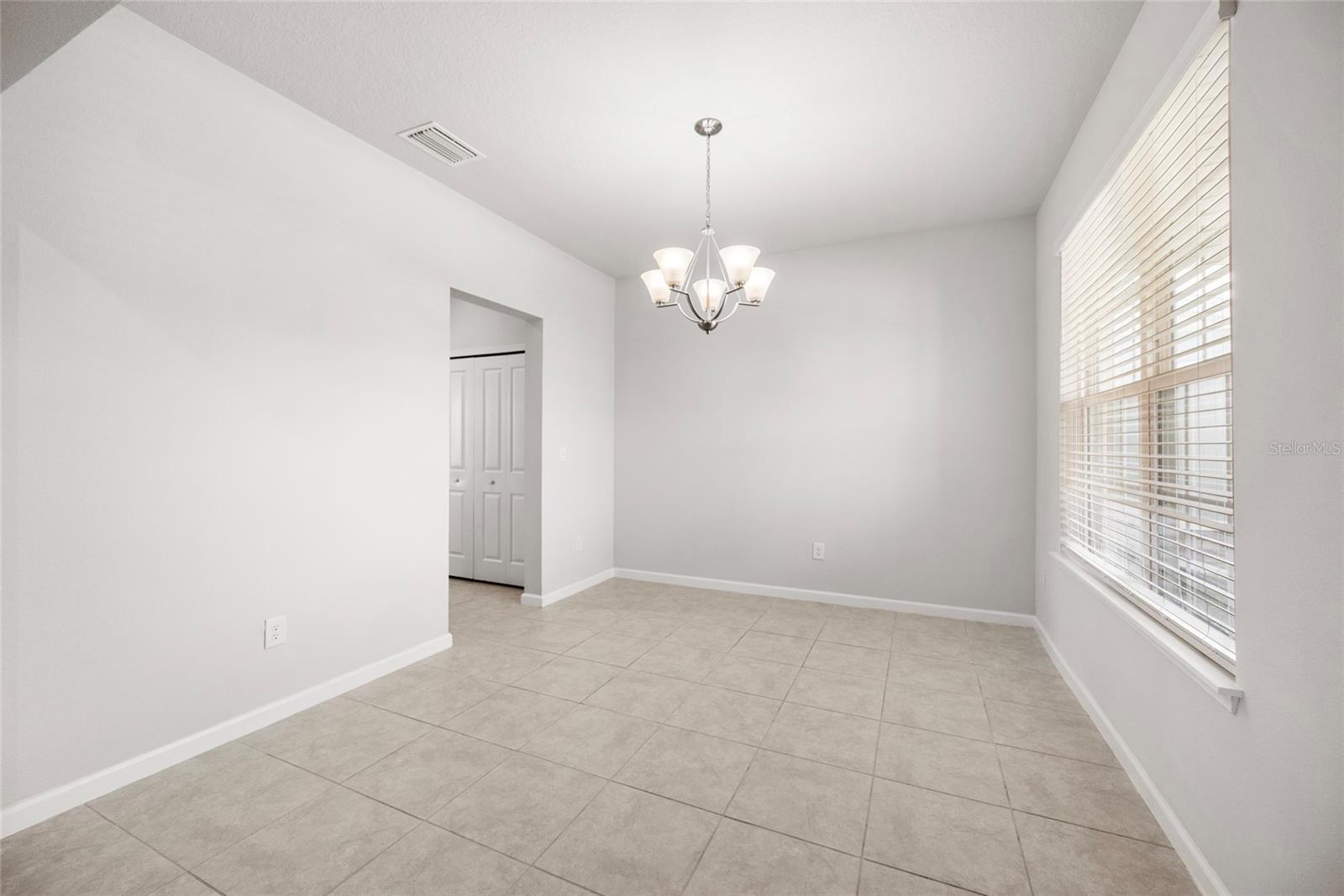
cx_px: 672
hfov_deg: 104.2
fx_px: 523
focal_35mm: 14
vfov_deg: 81.2
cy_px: 448
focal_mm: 14
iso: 250
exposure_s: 1/50
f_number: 6.3
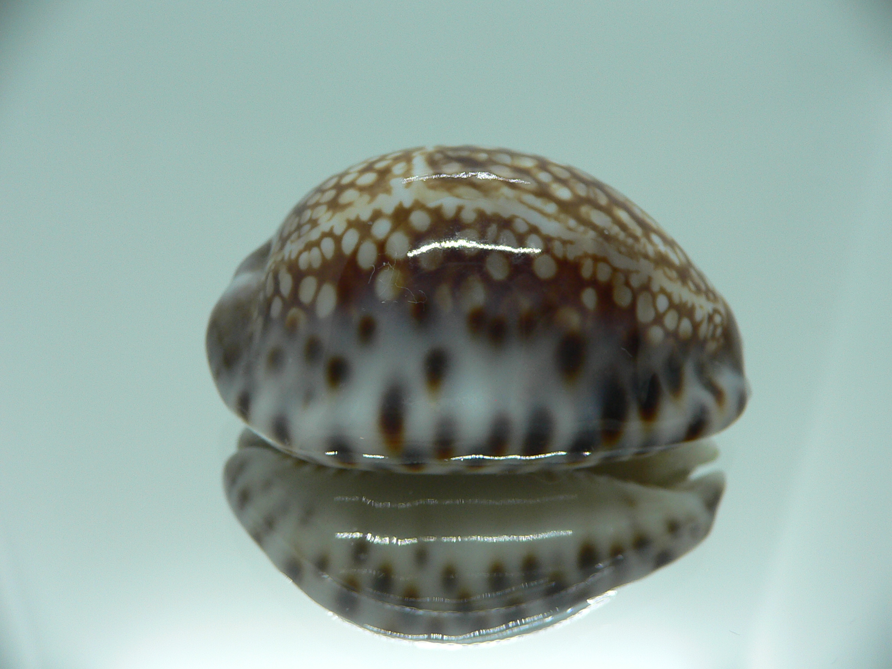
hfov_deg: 52.6
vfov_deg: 40.7
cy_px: 334
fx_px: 902
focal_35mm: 35
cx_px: 446
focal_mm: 4.6
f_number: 2.8
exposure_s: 1/60
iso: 80
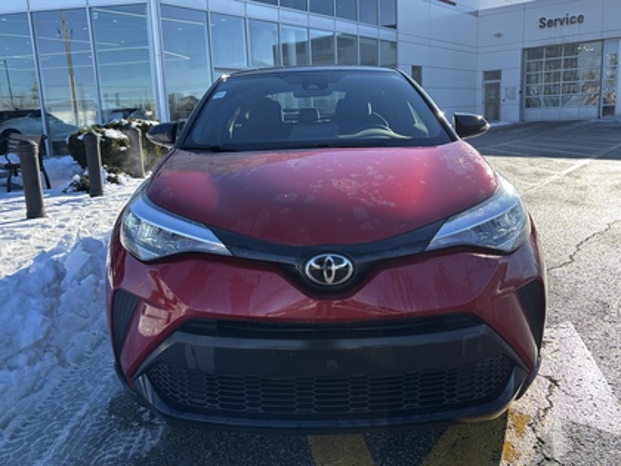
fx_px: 466
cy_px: 233
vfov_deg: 53.1
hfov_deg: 67.3
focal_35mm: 26
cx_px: 310
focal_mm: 5.96
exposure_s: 1/1522
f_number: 1.6
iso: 50
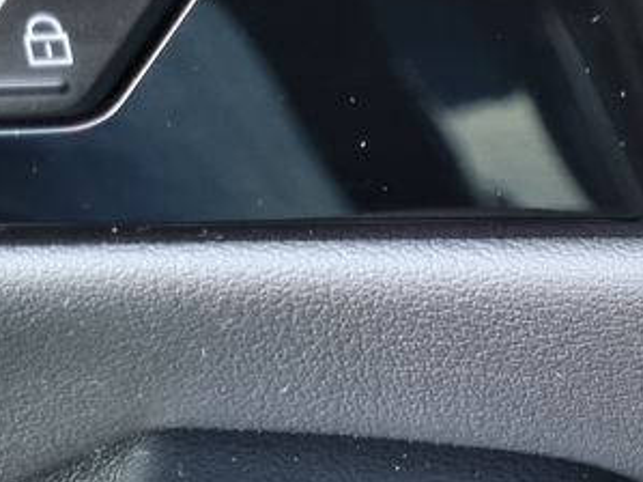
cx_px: 920
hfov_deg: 19.6
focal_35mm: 89
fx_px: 1653
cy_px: 179
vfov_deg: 16.6
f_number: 1.8
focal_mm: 5.4
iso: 800
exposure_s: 1/24
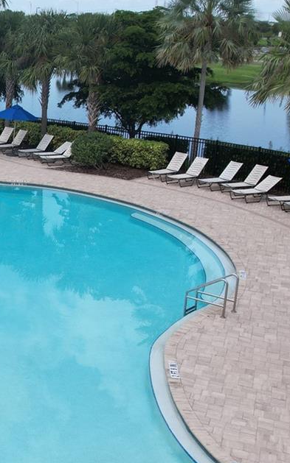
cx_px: -106
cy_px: 249
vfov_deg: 35.7
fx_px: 721
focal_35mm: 57
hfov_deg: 20.4
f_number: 2.8
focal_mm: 8.38
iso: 110
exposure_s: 1/1250
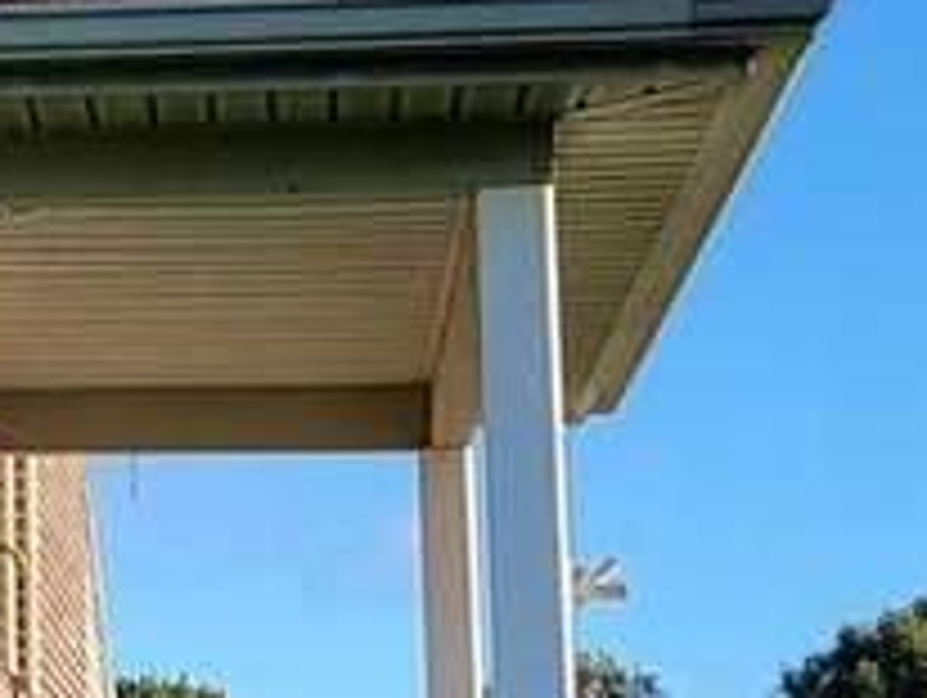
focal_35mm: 149
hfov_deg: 12.4
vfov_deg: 10.0
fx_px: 3995
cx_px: -562
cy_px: 266
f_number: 1.8
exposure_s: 1/383
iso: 16
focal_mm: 6.7
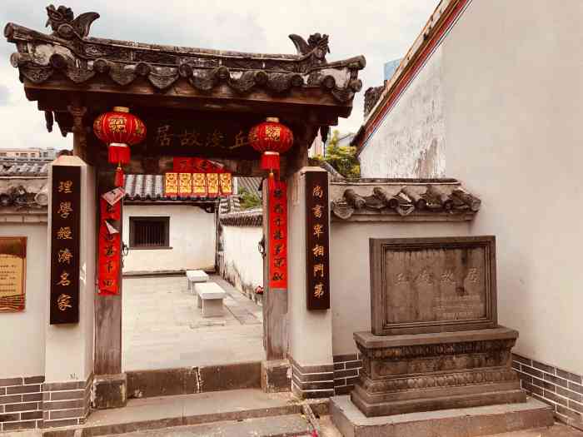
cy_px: 218
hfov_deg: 63.4
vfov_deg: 49.7
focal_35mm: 28
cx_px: 292
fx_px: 472
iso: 20
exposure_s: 1/470
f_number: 1.8
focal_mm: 3.99
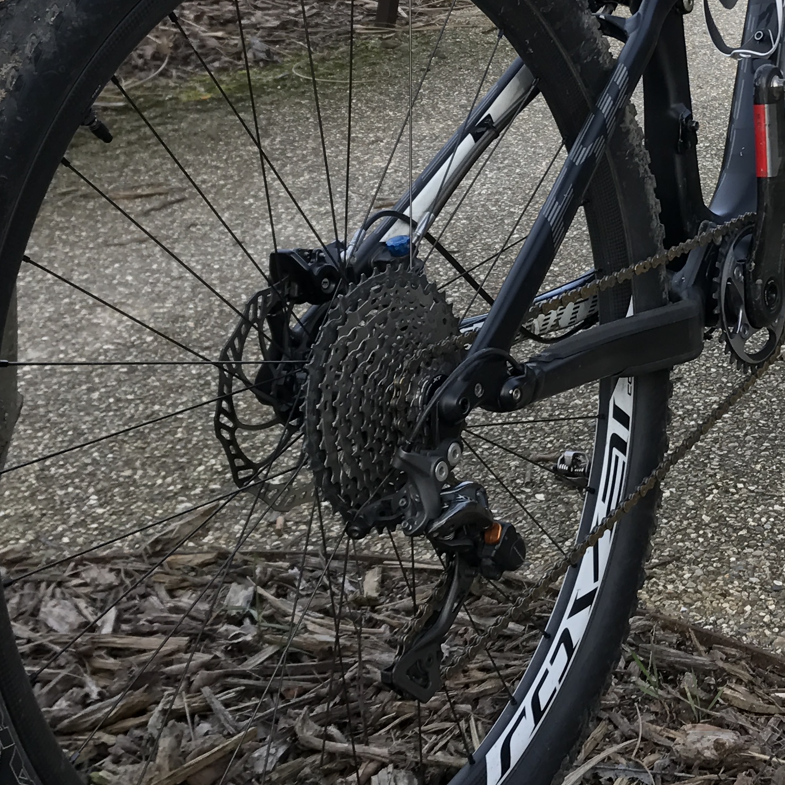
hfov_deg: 24.8
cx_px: 553
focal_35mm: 69
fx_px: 1770
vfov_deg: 24.5
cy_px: 141
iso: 20
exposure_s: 1/360
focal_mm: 3.99
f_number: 1.8
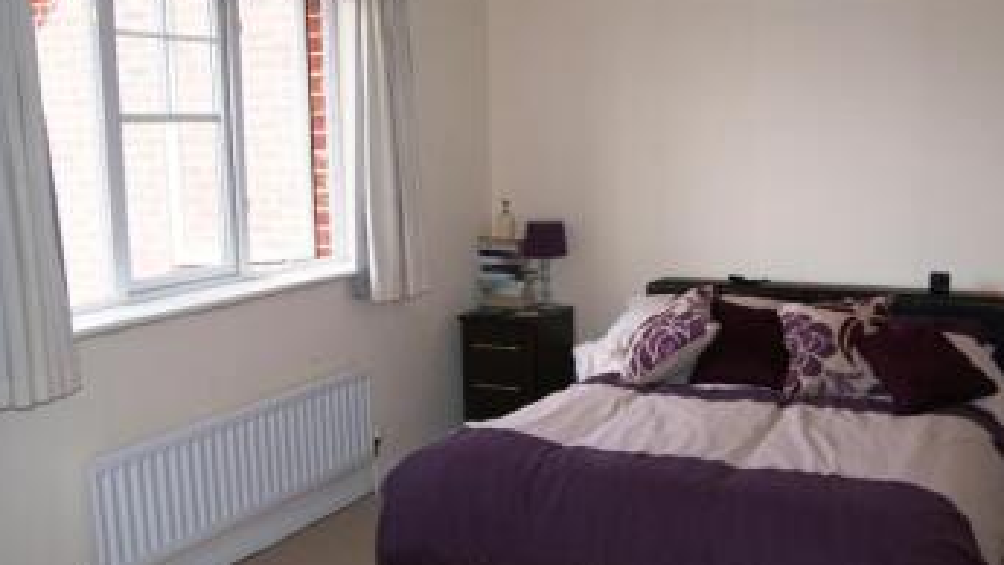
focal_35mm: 39
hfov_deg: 51.4
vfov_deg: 30.4
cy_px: 301
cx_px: 579
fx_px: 1038
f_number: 4
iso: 125
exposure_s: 1/160
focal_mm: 18
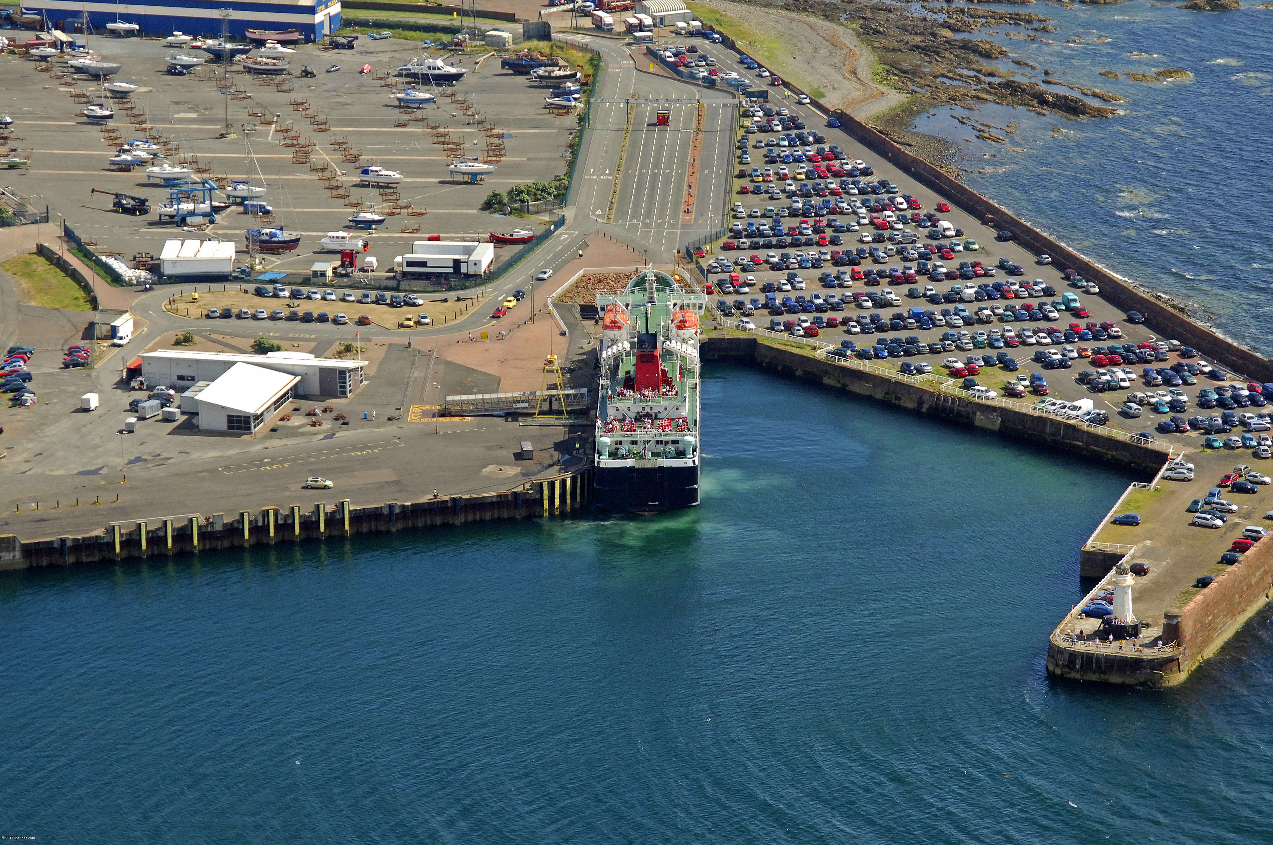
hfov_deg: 19.5
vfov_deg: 13.0
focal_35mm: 105
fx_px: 3708
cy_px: 422
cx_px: 636
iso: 400
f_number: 6.7
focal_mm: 70
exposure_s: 1/1000
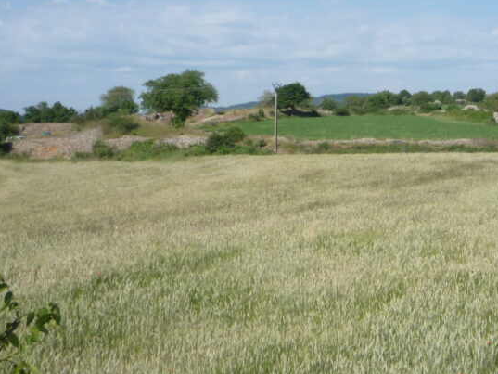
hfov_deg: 28.4
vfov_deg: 21.9
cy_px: 214
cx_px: 390
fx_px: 964
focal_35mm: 67
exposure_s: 1/400
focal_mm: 5.2
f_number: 5.6
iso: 100
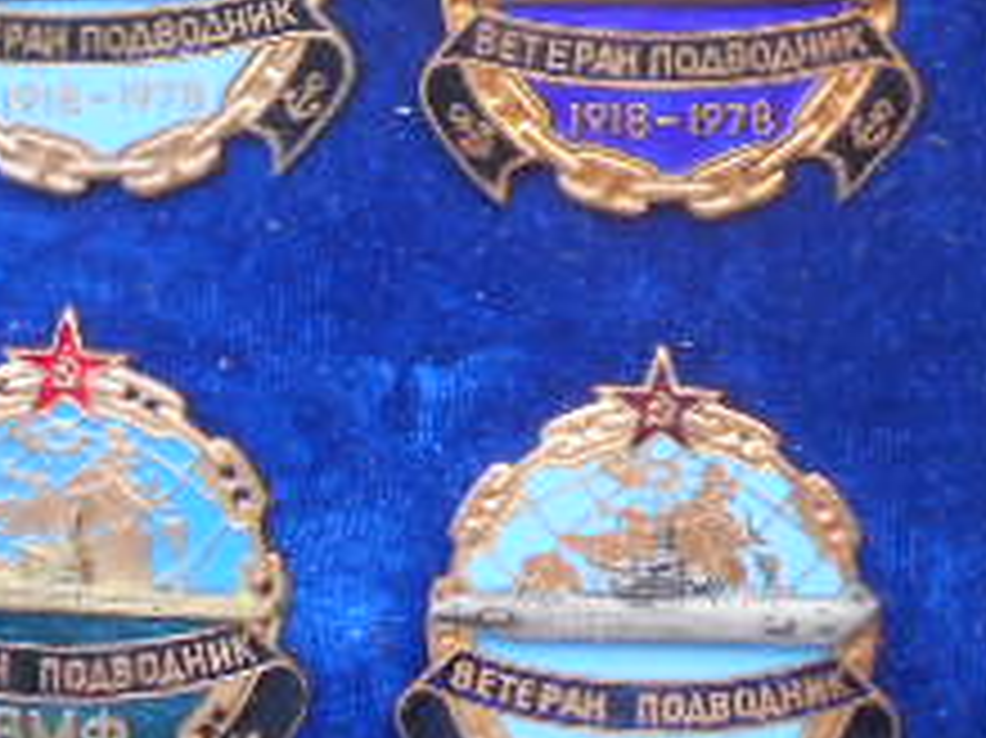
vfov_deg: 18.7
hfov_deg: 25.5
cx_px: 657
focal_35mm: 76
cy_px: -40
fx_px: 2164
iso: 80
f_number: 3.2
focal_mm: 4.6
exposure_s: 1/30
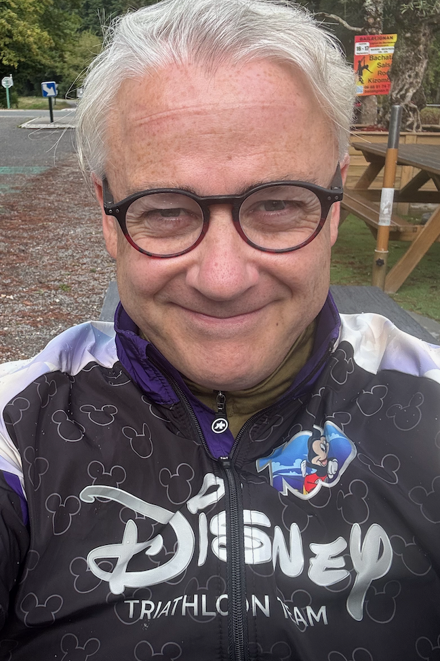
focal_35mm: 41
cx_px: 120
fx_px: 752
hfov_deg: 32.1
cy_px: 260
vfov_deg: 47.1
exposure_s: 1/607
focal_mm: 2.69
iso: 25
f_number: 1.9
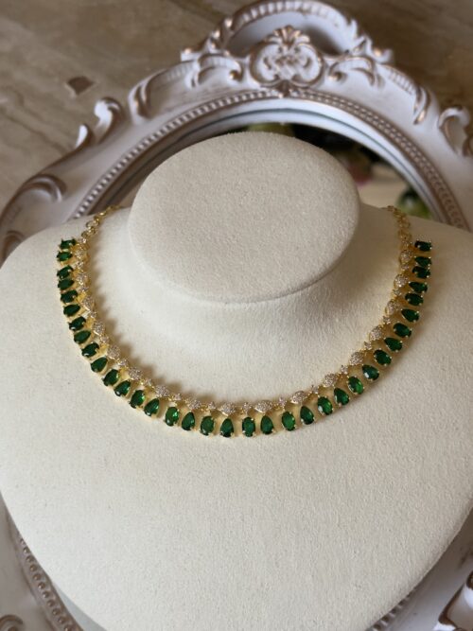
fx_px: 875
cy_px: 316
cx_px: 236
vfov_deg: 39.7
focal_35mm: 48
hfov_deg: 30.3
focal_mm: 6.86
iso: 160
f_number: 1.78
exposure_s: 1/60
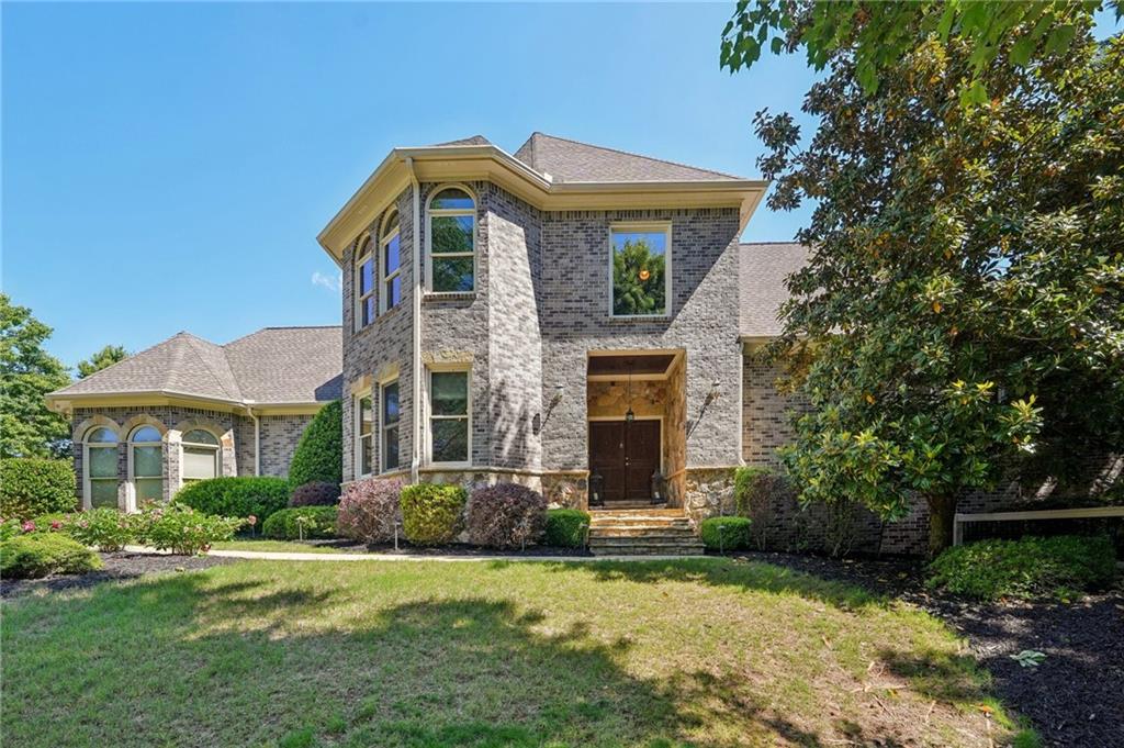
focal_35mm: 14
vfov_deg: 81.1
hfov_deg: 104.3
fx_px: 437
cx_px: 562
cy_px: 374
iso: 320
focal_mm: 14
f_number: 8
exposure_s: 1/200
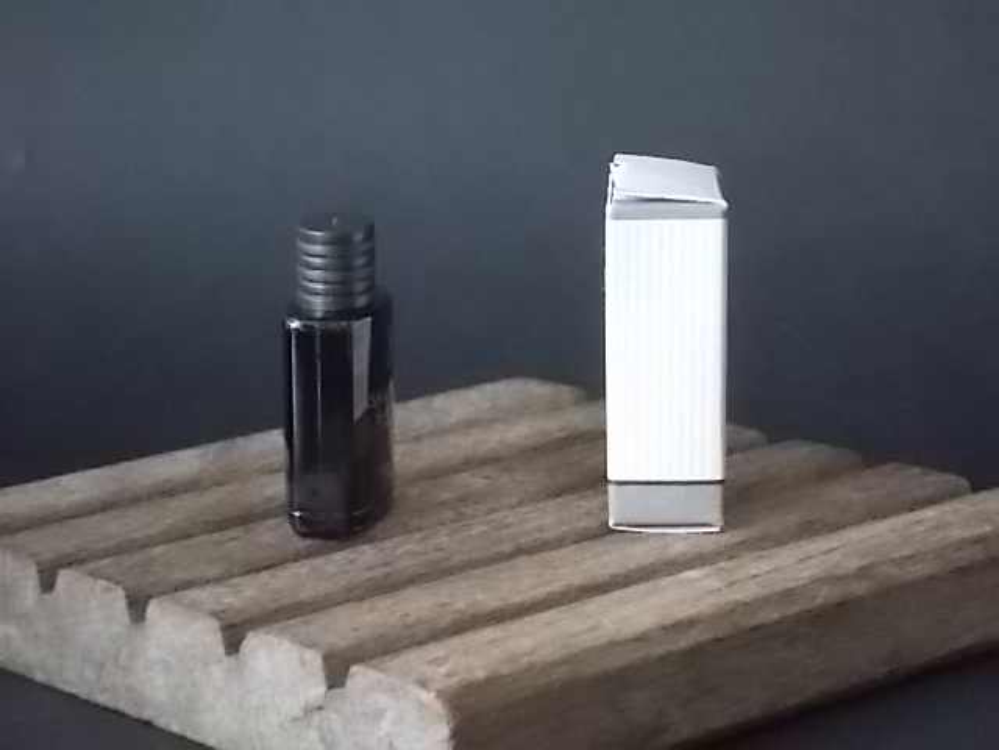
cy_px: 375
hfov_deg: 17.4
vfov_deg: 13.1
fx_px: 3261
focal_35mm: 113
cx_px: 500
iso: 800
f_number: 6
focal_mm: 20.1
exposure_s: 1/50
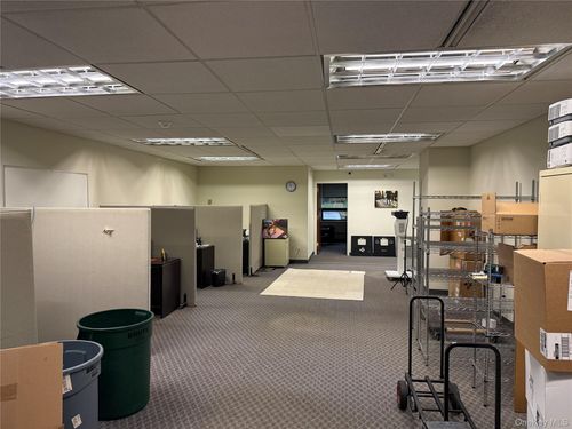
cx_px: 286
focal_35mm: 24
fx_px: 397
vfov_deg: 56.8
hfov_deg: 71.6
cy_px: 214
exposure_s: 1/120
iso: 400
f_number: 1.78
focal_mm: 6.76
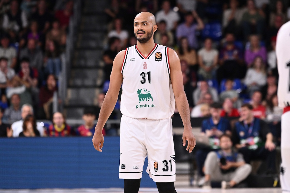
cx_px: 145
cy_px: 96
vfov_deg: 6.9
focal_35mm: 200
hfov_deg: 10.3
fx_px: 1611
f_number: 3.5
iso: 2500
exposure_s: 1/1600
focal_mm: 200
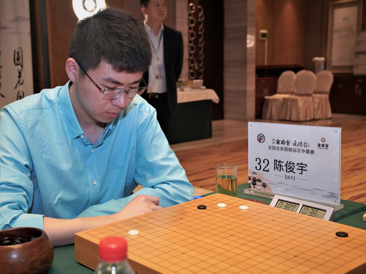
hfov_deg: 39.6
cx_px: 166
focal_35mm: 48
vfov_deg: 30.3
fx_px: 507
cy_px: 138
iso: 3200
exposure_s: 1/60
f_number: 6.3
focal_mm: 44
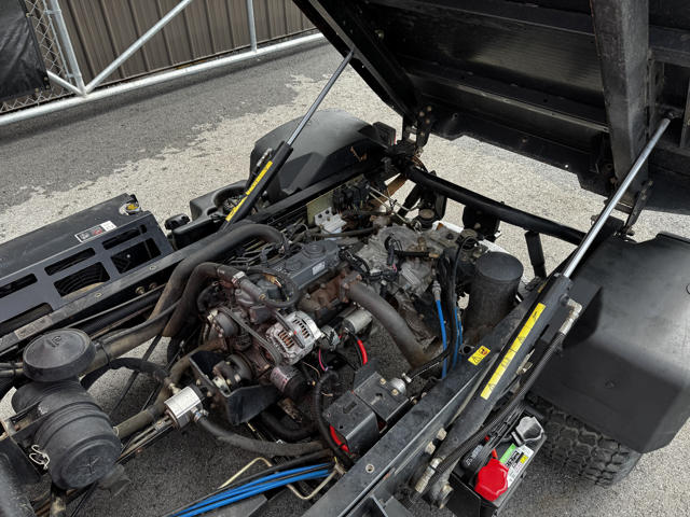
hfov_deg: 71.6
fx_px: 478
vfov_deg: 56.8
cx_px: 345
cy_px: 258
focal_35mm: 24
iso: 80
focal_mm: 6.76
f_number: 1.78
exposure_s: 1/700
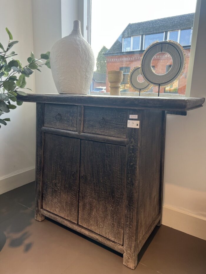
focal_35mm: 26
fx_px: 206
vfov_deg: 67.3
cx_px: 103
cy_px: 137
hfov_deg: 53.1
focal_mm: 5.7
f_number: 1.5
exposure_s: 1/121
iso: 50
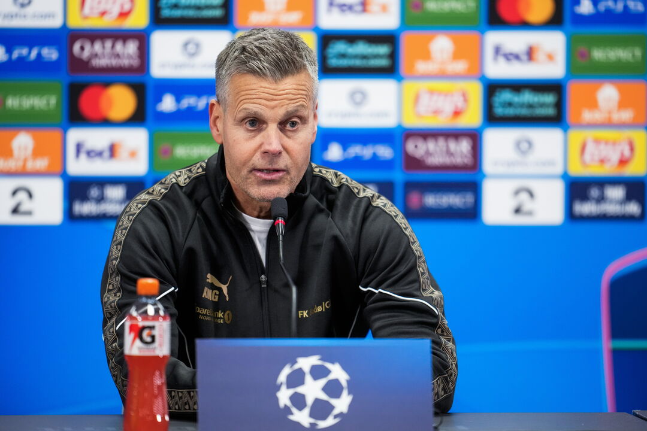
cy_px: 216
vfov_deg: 3.4
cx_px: 324
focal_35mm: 400
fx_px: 7188
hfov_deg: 5.2
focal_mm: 400
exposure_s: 1/400
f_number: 2.8
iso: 3200
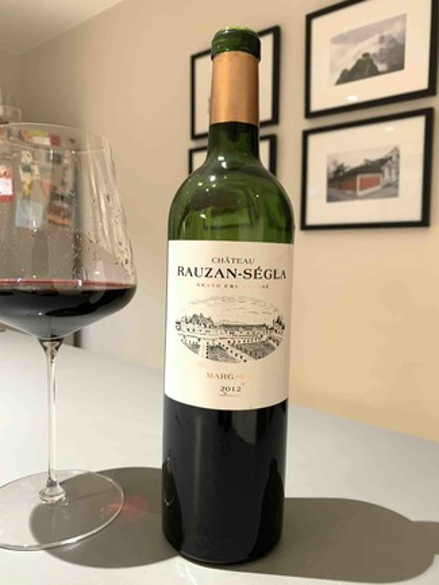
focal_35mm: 26
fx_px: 439
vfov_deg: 67.3
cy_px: 292
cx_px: 220
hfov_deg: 53.1
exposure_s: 1/50
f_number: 1.8
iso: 320
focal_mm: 4.25
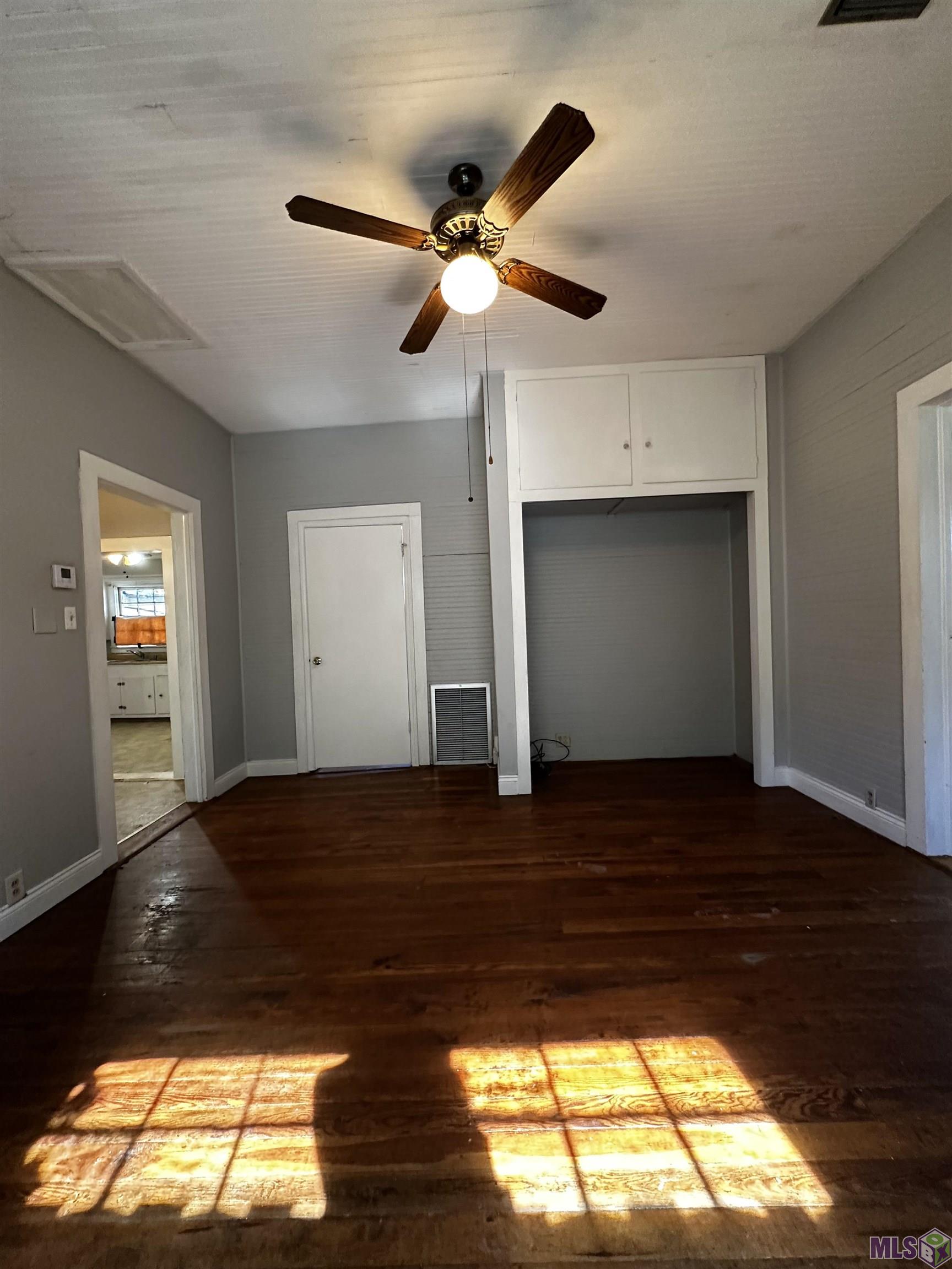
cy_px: 634
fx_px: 513
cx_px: 476
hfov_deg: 85.7
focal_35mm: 14
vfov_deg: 102.1
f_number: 2.2
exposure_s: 1/60
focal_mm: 2.22
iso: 500
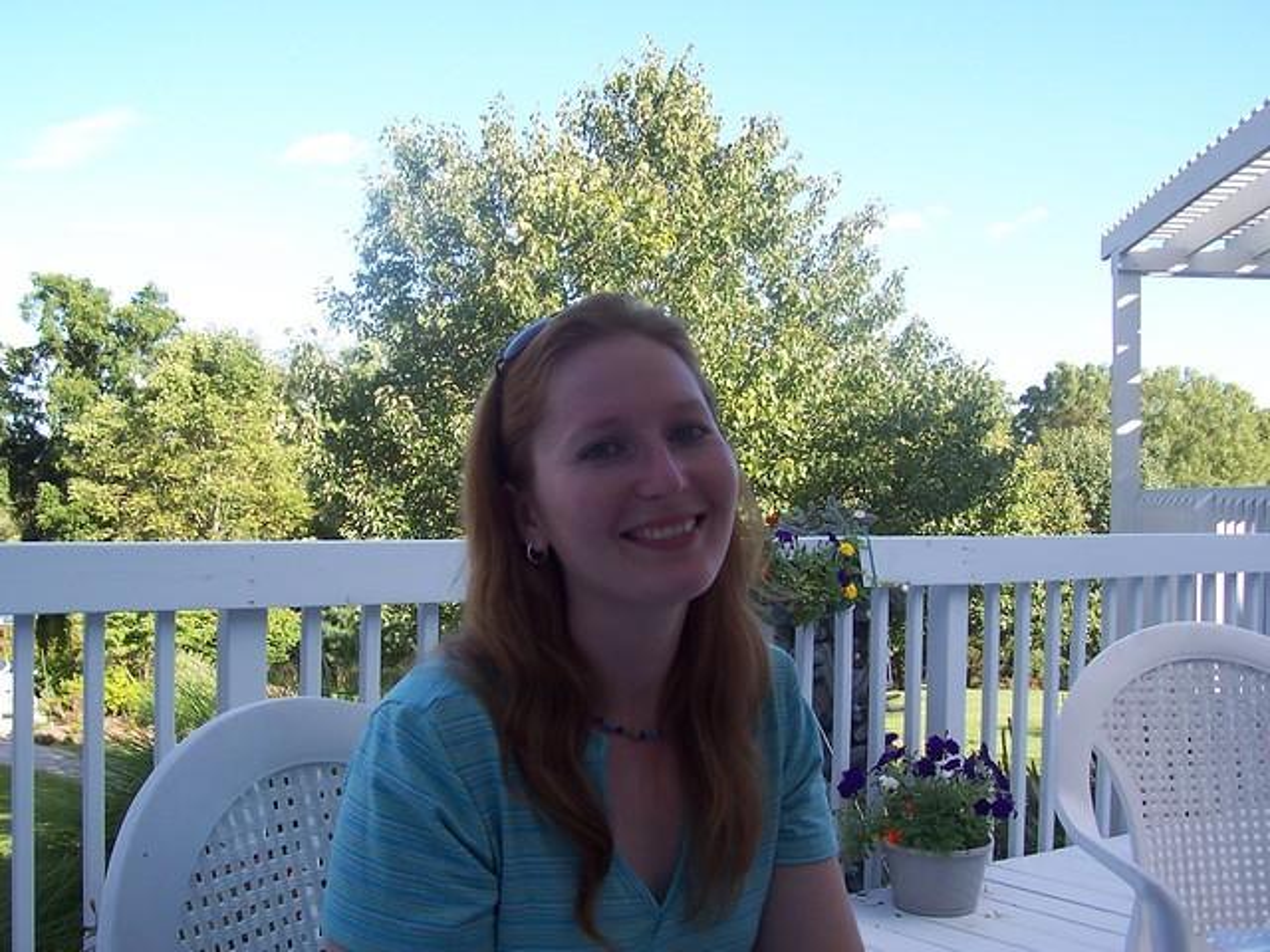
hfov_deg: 50.1
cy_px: 476
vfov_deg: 38.7
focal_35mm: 37
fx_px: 1357
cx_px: 635
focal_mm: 5.6
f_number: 2.8
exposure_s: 1/500
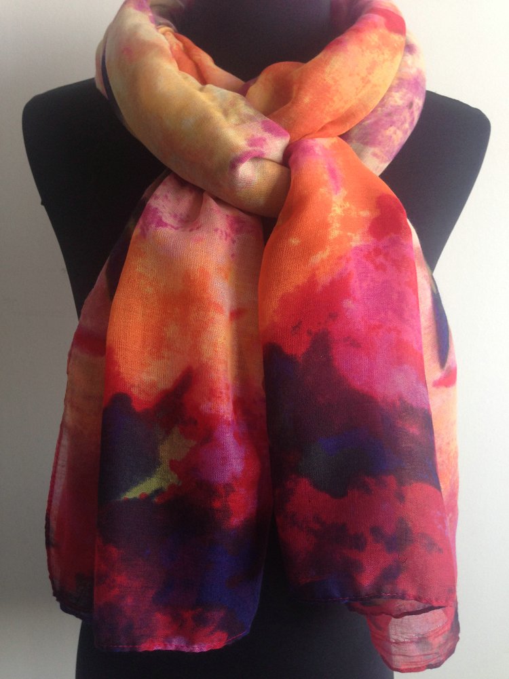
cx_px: 254
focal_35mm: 33
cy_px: 340
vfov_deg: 55.4
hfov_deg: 42.9
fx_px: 647
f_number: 2.4
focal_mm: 4.12
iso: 50
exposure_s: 1/40
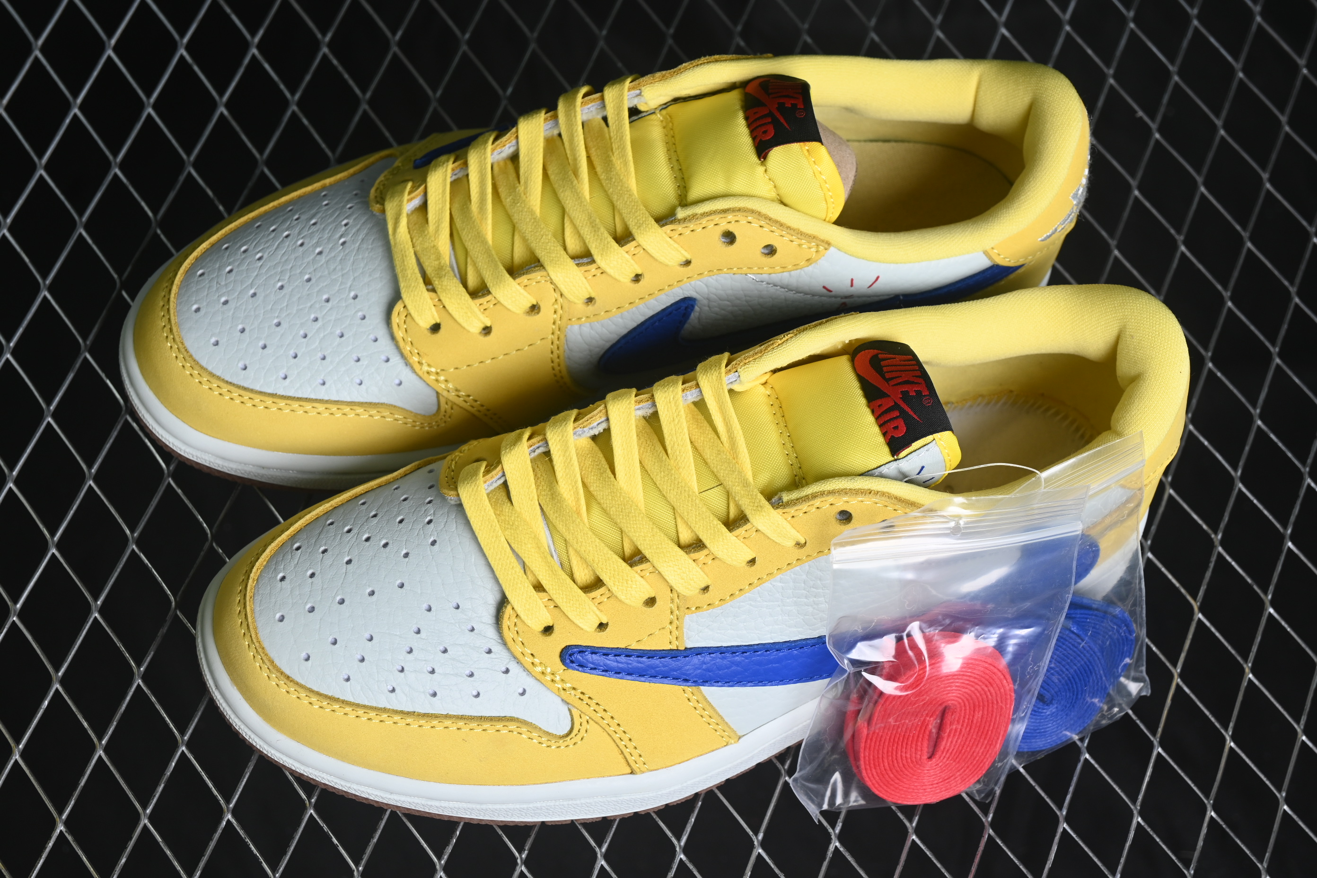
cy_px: 439
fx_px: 2744
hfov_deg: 27.0
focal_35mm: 75
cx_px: 658
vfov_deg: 18.2
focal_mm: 50
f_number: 7.1
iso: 160
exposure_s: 1/60
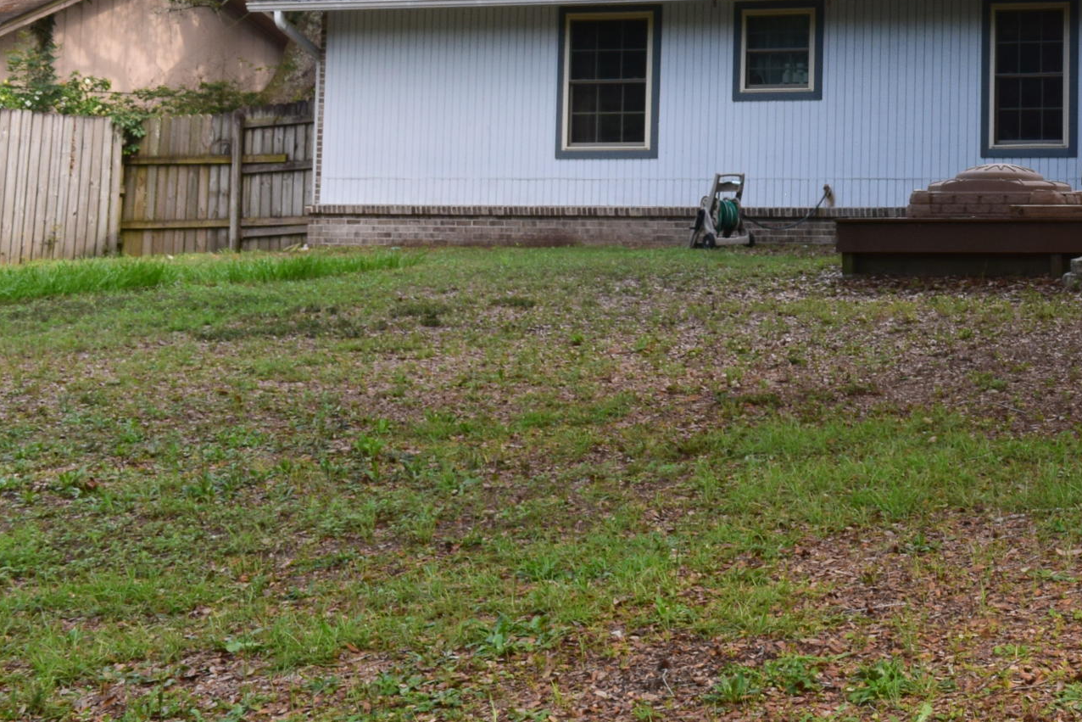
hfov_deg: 21.5
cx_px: 1270
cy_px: -60
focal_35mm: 88
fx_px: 2650
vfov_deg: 15.1
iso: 400
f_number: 9
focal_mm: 25
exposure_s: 1/100
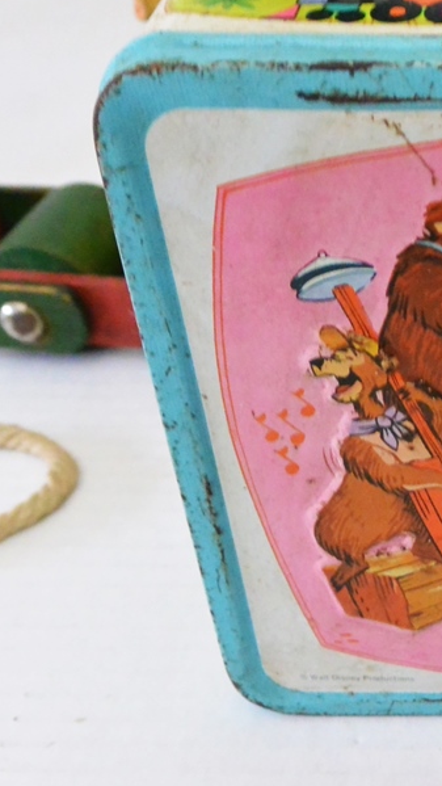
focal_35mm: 70
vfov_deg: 30.2
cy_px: 397
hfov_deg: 15.9
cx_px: 645
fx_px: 1458
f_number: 4.2
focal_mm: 15.1
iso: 2500
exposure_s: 1/30
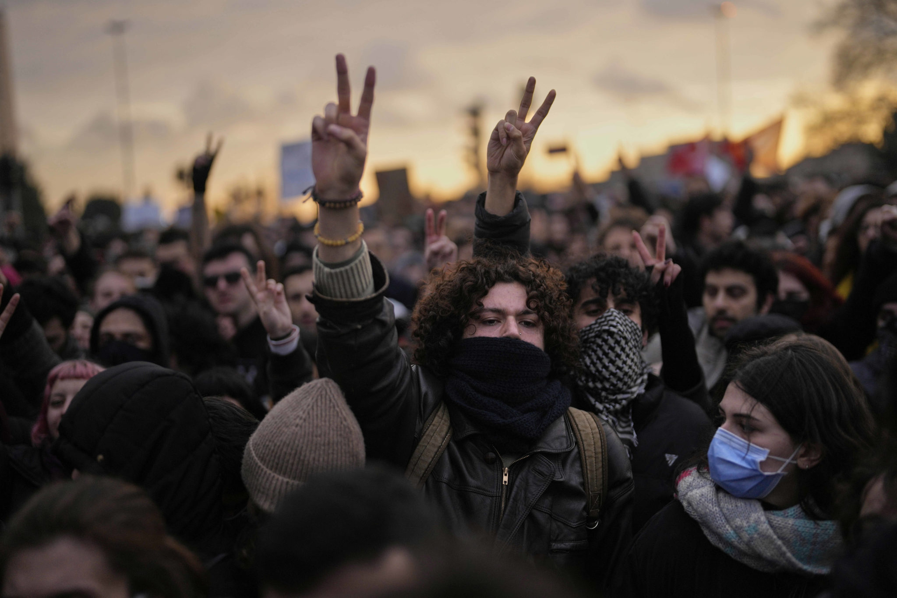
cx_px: 448
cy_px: 299
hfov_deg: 39.6
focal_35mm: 50
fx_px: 1246
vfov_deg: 27.0
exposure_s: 1/2500
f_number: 1.2
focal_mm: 50
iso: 400
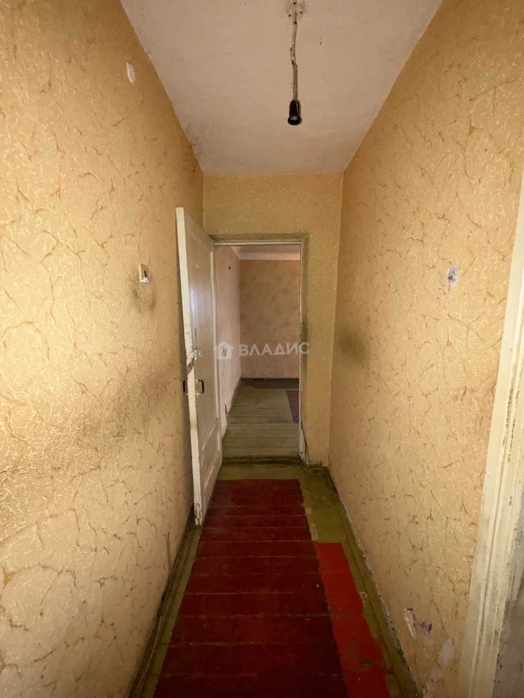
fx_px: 283
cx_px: 262
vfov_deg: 102.1
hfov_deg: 85.7
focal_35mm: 14
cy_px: 349
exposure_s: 1/33
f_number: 2.2
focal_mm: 2.22
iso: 400
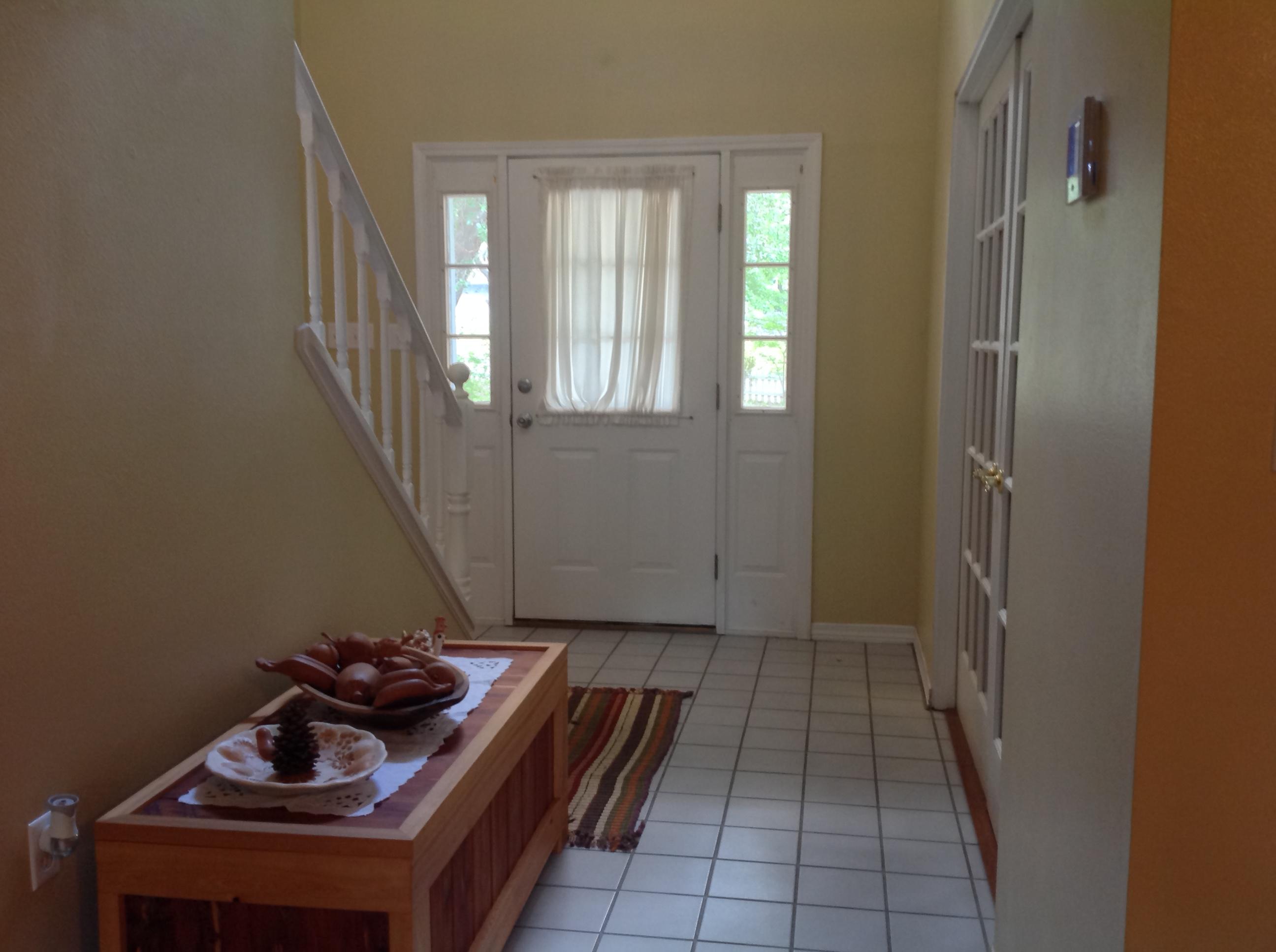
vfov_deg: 40.6
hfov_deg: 52.7
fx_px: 1288
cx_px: 638
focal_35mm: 35
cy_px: 476
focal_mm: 4.28
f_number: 2.4
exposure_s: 1/15
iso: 160
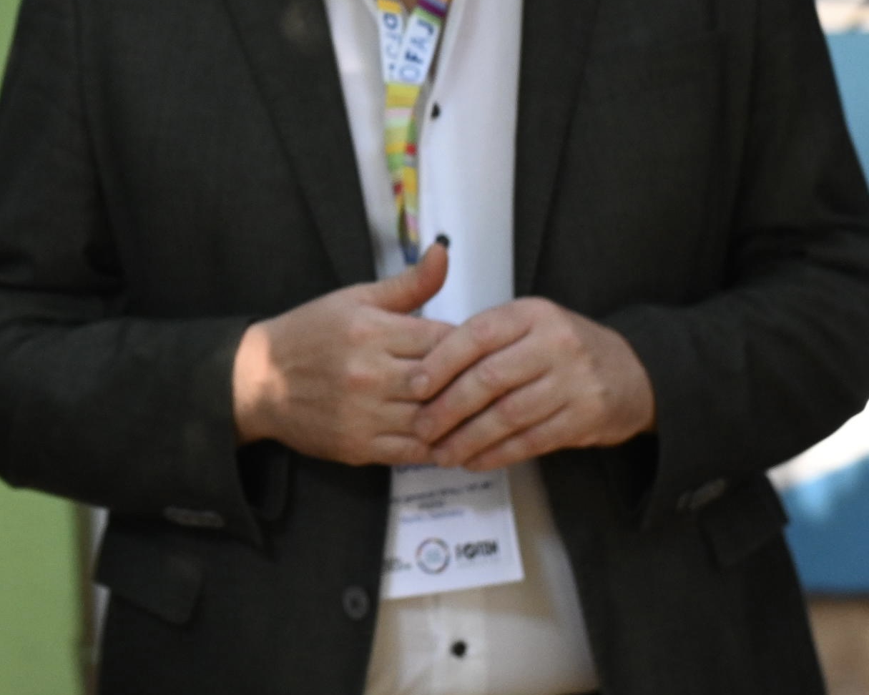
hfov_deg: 12.4
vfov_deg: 10.0
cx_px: -104
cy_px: -45
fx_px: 3935
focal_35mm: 153
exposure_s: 1/640
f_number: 4
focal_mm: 48
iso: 1600
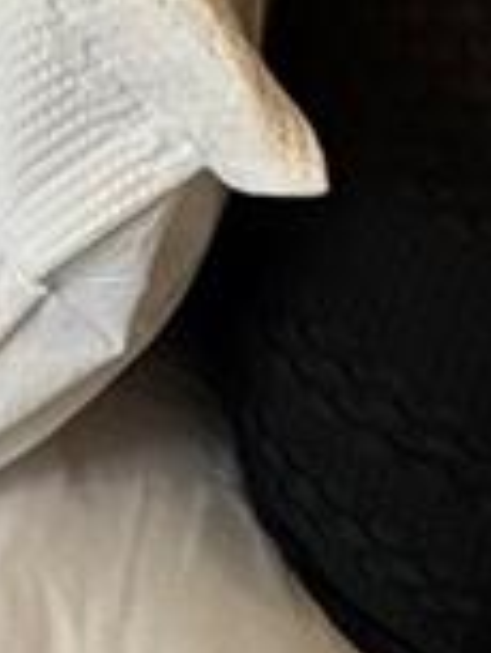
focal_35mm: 110
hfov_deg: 10.0
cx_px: -999
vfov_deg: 14.7
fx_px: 2077
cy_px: -657
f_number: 2.2
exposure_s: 1/142
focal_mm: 2.22
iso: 40
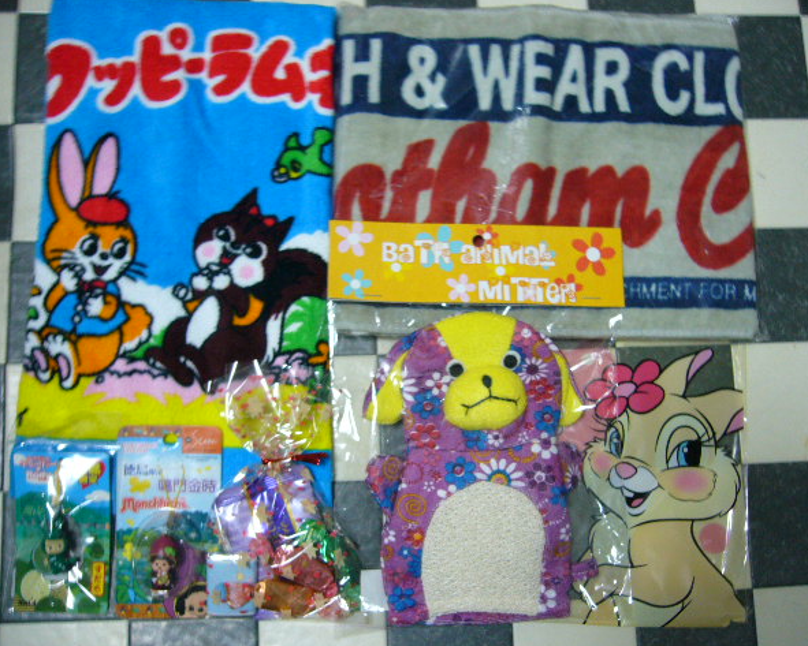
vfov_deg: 40.1
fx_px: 885
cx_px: 402
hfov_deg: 49.1
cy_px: 321
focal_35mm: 37
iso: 160
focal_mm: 5.8
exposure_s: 1/15
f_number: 2.8
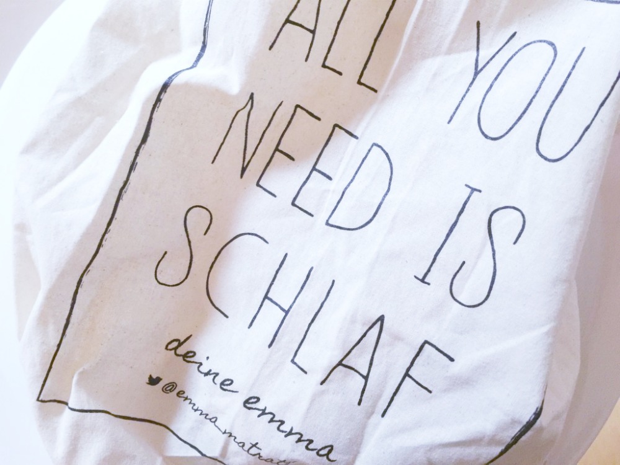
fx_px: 519
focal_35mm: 29
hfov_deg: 61.7
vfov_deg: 48.2
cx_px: 310
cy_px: 232
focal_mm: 4.15
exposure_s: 1/10
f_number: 2.2
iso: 125
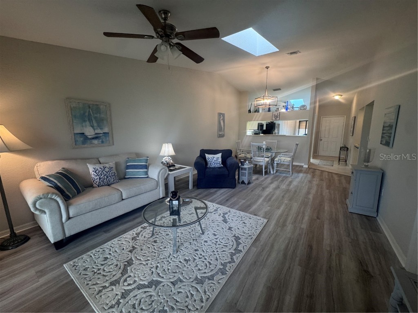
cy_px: 156
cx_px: 209
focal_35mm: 14
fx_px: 169
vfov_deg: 85.7
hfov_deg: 102.1
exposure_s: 1/120
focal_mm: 2.22
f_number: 2.2
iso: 200
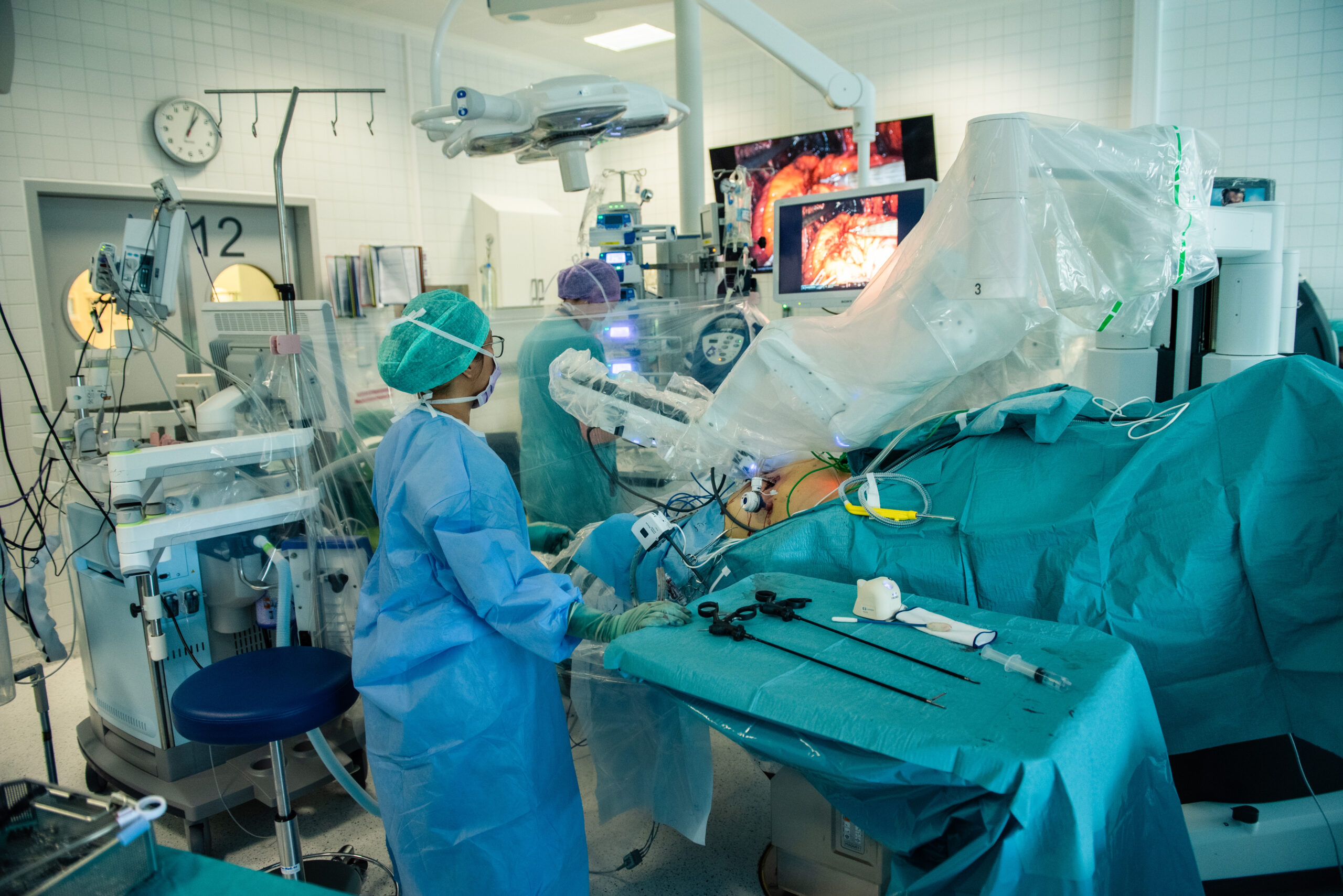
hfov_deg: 73.7
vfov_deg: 53.2
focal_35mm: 24
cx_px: 672
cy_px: 448
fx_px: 896
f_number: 3.5
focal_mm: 24
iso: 1600
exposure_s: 1/100
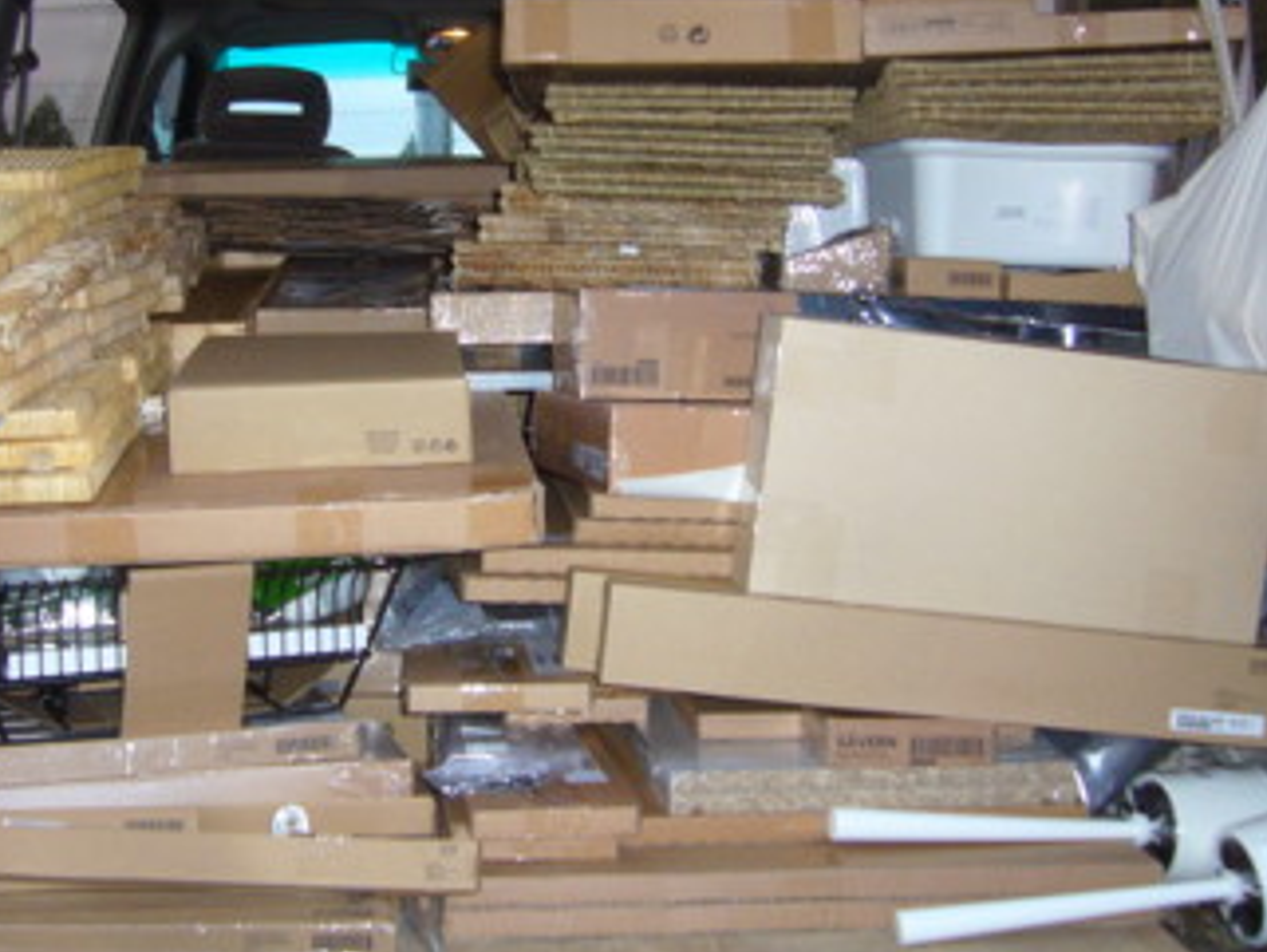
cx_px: 521
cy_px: 300
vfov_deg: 29.4
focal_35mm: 49
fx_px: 1794
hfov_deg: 38.8
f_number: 2.8
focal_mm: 5.8
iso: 160
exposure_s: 1/30
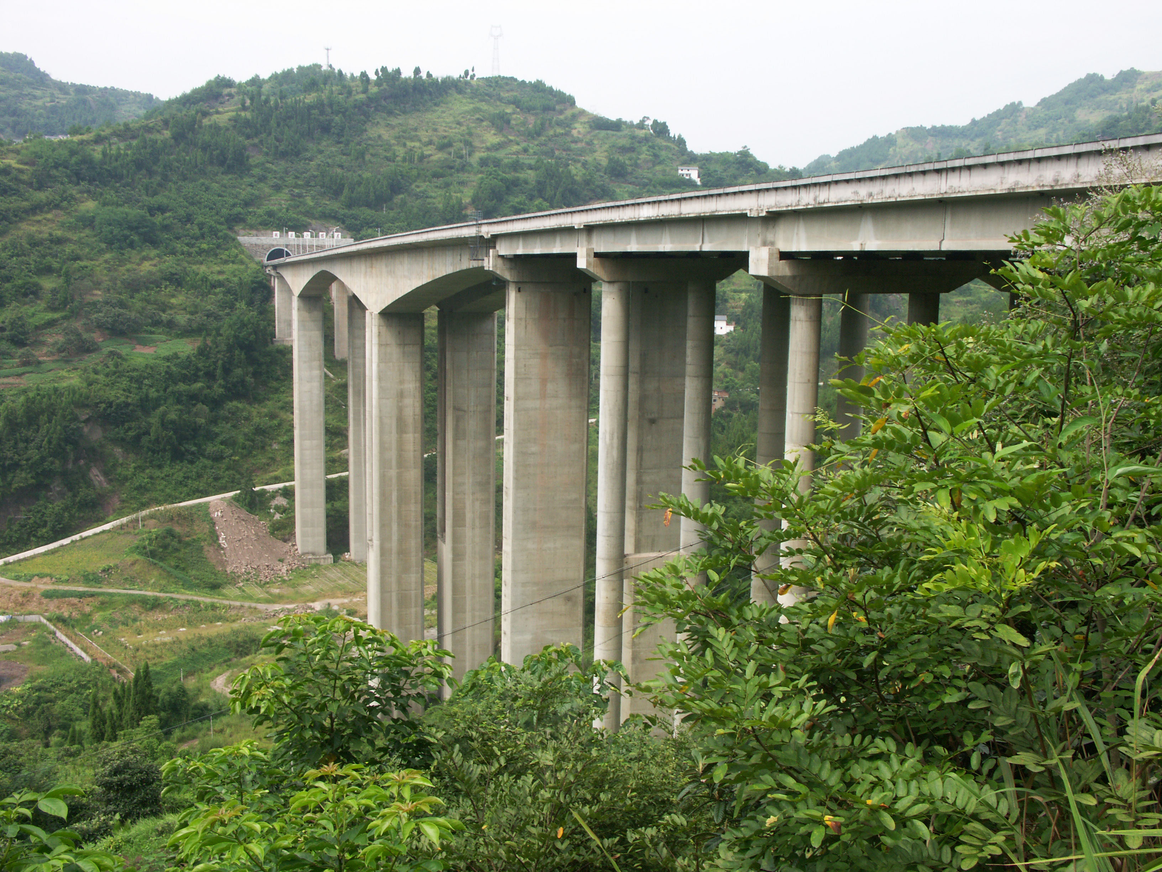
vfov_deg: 40.7
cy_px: 436
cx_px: 581
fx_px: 1175
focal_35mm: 35
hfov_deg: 52.6
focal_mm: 9.15
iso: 64
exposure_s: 1/200
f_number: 6.3
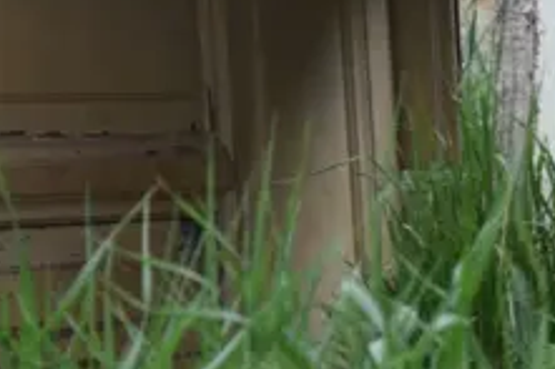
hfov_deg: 4.1
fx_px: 7810
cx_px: 743
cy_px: 63
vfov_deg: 2.7
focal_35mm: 507
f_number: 5.6
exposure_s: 1/320
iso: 800
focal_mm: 85
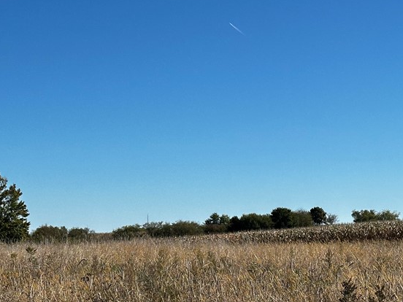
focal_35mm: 89
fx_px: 1036
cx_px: 135
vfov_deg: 16.5
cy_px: 217
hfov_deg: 21.9
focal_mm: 6.86
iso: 64
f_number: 1.78
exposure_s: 1/5263
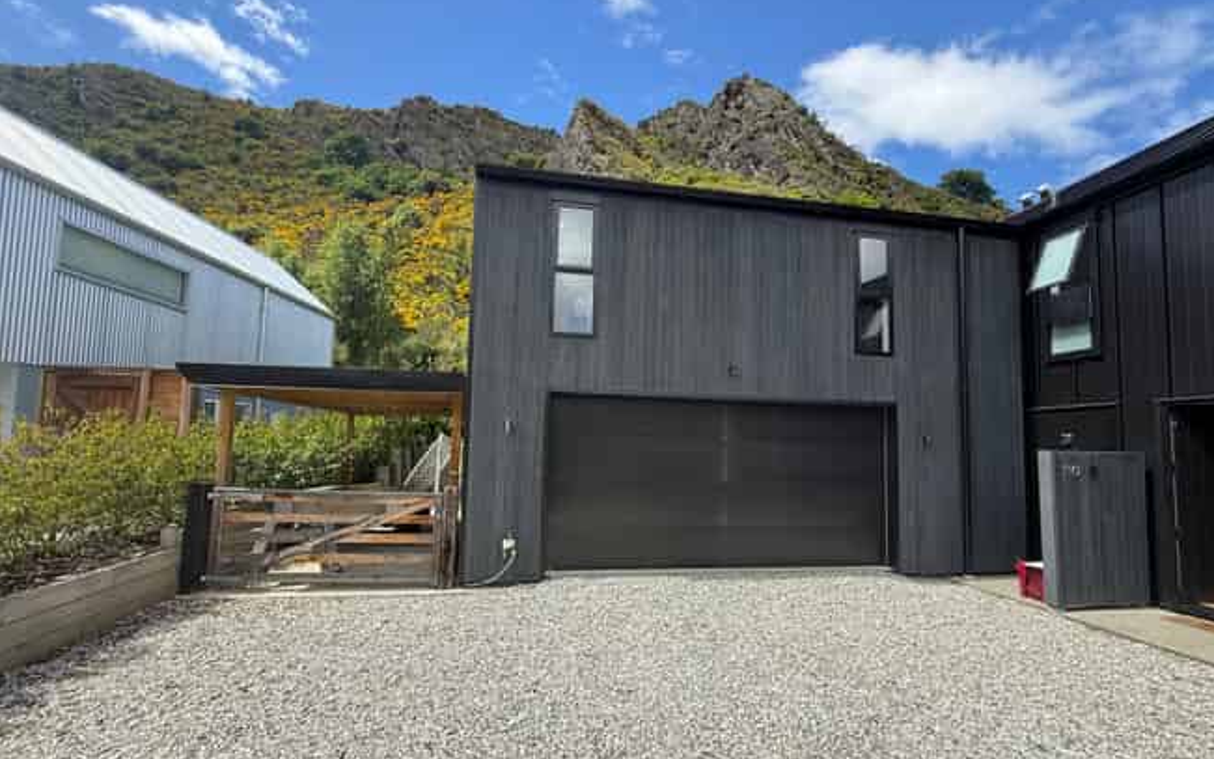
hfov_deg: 101.5
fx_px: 496
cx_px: 610
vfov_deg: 74.6
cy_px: 419
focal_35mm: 15
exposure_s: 1/726
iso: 64
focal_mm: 2.22
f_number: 2.2
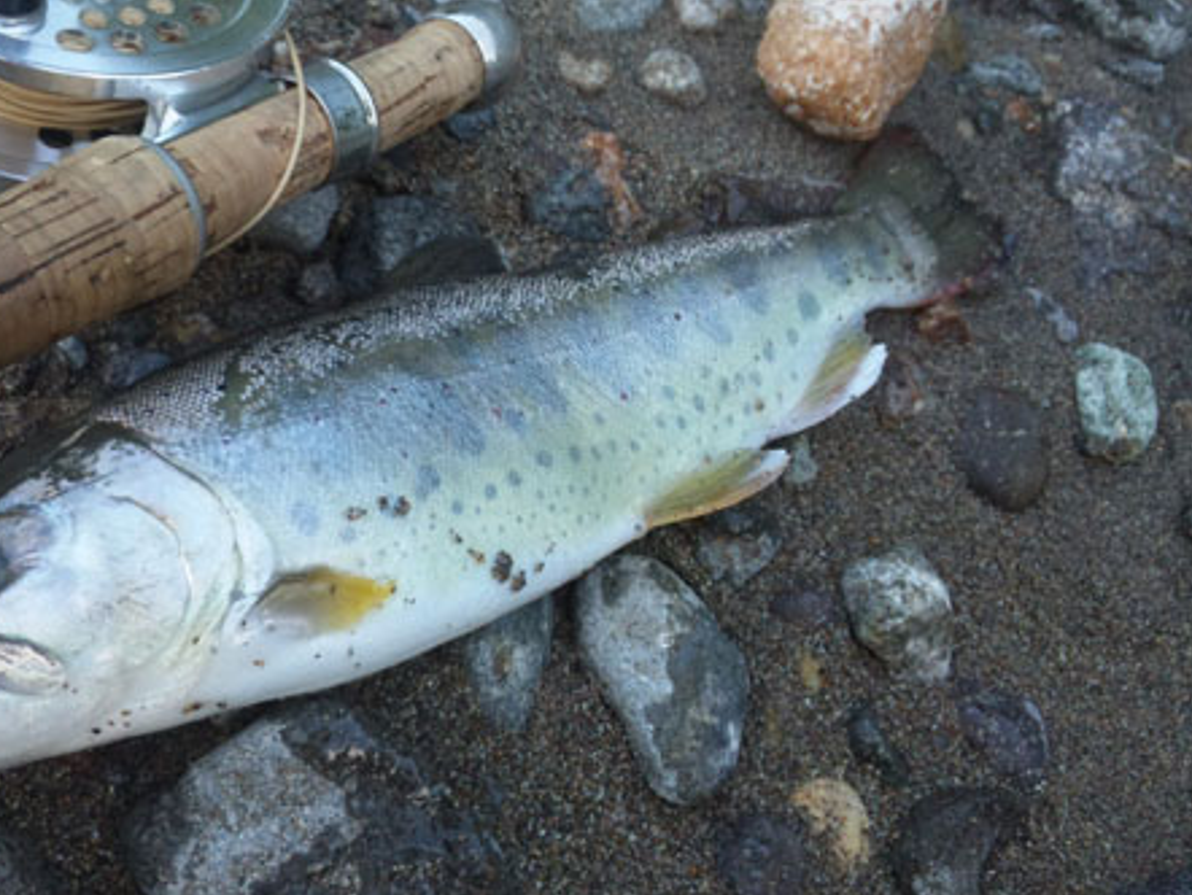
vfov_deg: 37.6
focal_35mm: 38
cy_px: 345
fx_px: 1309
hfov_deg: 48.2
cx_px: 405
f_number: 2.8
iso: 100
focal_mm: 5.07
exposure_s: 1/128
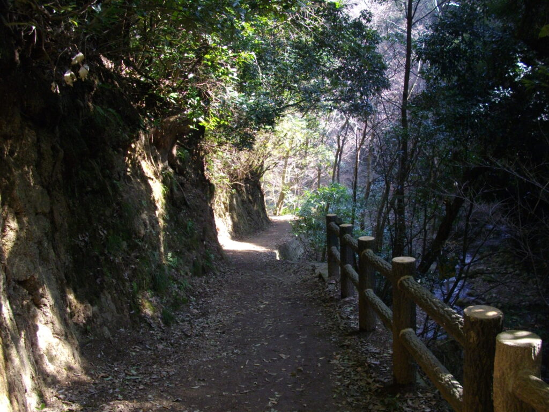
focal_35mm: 37
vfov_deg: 38.7
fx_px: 587
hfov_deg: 50.1
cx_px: 274
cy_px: 206
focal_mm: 6.2
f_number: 2.8
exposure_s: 1/125
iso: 180
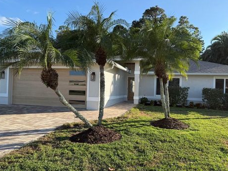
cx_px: 120
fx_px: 171
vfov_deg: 53.0
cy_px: 88
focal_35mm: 26
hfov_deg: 67.3
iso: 100
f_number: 1.78
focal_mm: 6.76
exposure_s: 1/2053
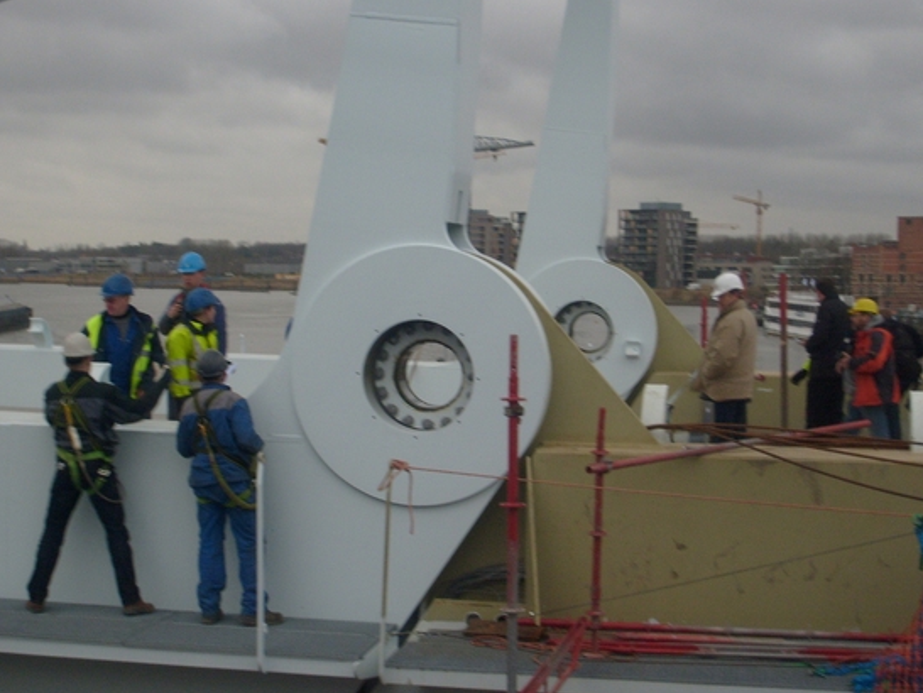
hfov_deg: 29.0
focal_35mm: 67
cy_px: 346
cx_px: 470
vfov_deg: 21.9
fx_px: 1787
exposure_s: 1/125
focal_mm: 10.3
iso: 80
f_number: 9.1
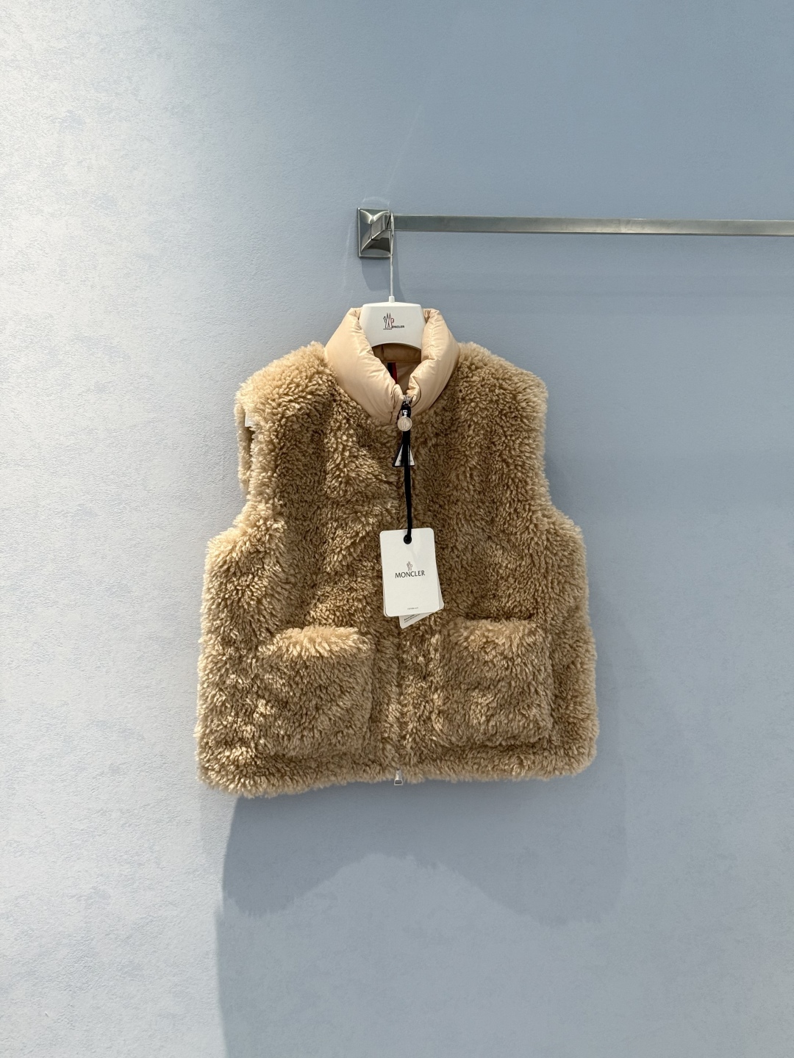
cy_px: 529
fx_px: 1468
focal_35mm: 48
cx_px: 397
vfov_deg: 39.7
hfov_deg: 30.3
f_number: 1.78
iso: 64
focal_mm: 6.76
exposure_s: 1/100
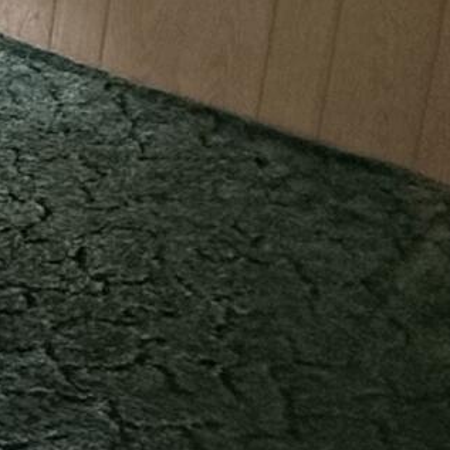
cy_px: -301
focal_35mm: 117
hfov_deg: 11.0
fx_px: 1721
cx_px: -805
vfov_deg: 13.7
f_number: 2.2
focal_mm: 2.22
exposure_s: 1/99
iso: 200
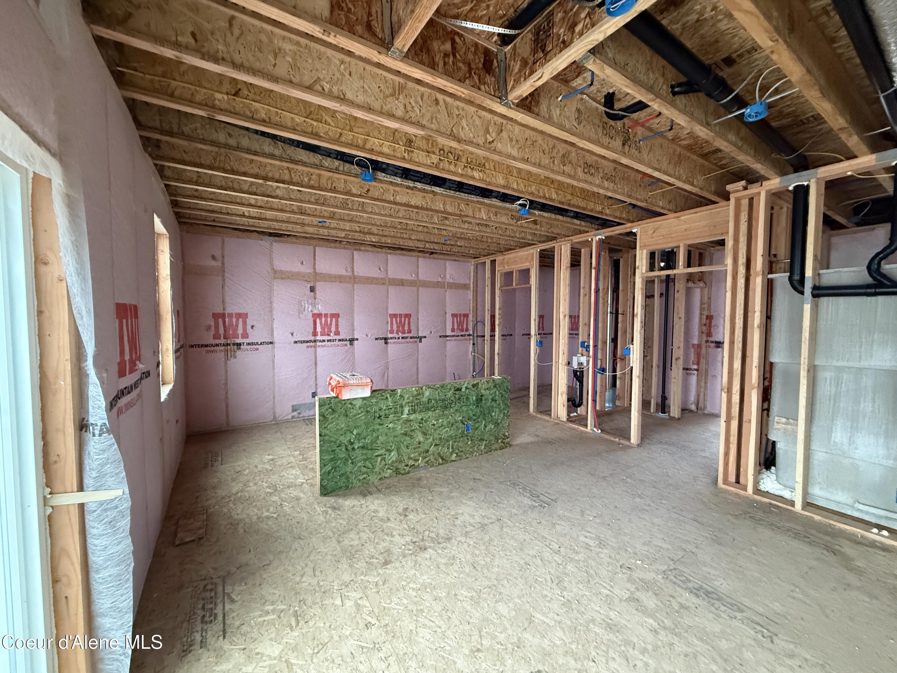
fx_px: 363
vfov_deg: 85.7
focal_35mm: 14
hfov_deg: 102.1
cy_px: 336
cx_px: 448
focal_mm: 2.22
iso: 640
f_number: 2.2
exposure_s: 1/60
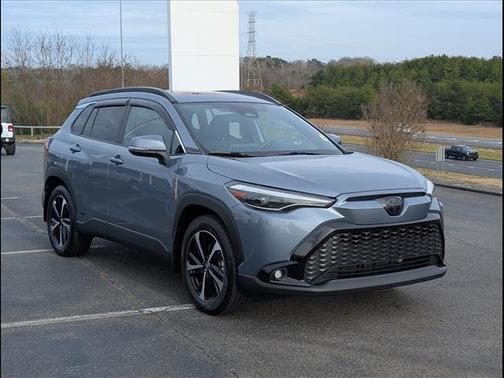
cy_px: 189
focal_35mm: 49
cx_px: 252
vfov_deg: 29.7
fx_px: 713
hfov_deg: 38.9
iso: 22
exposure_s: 1/333
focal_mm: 6.9
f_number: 1.68
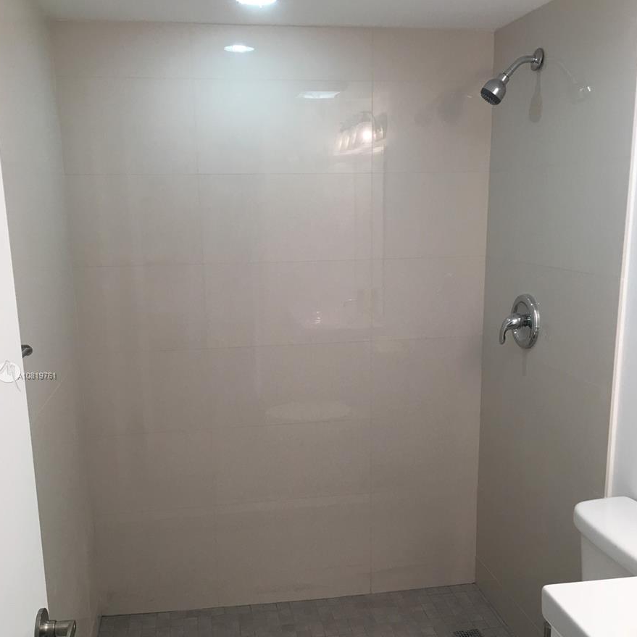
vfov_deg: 47.0
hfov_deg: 47.2
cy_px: 376
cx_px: 318
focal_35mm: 35
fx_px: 729
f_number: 2.2
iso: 25
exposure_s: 1/30
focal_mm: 4.15
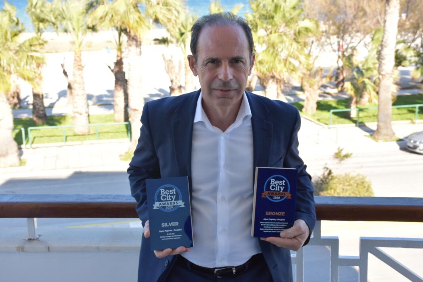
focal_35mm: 51
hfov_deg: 38.9
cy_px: 141
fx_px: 599
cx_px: 212
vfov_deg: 26.5
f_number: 8
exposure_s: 1/400
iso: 800
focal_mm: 34
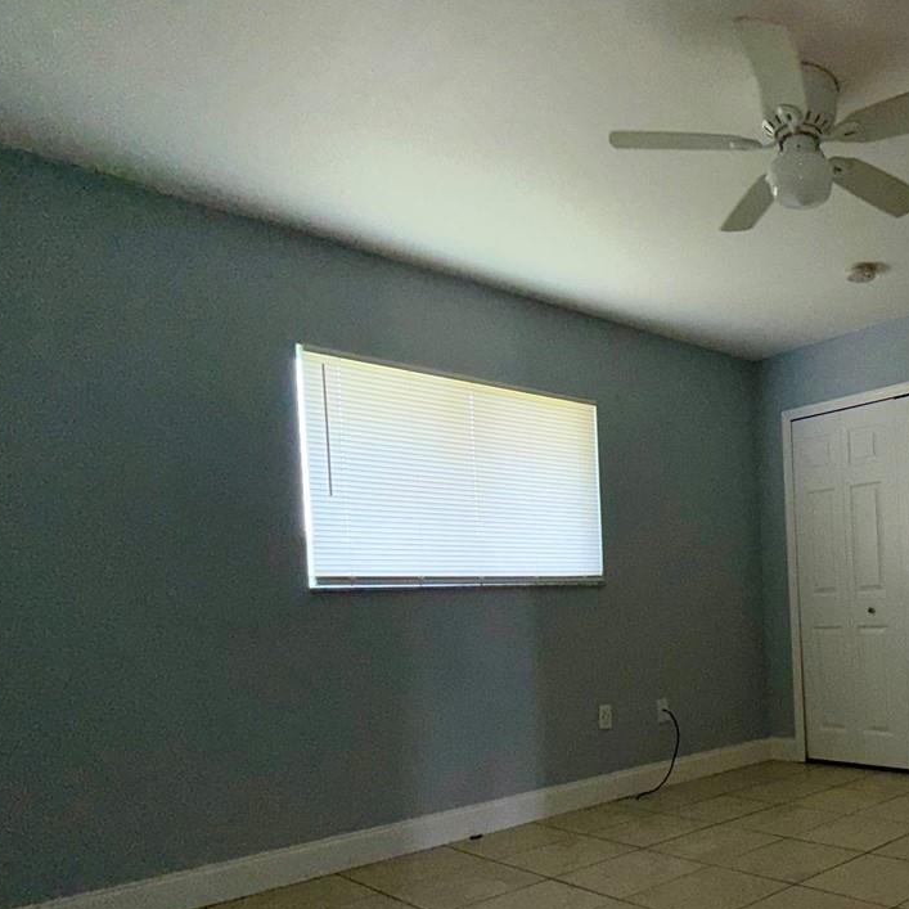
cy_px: 617
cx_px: 845
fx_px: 832
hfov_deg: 49.9
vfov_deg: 55.9
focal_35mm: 28
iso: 32
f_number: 2.2
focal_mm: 2.22
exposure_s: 1/122
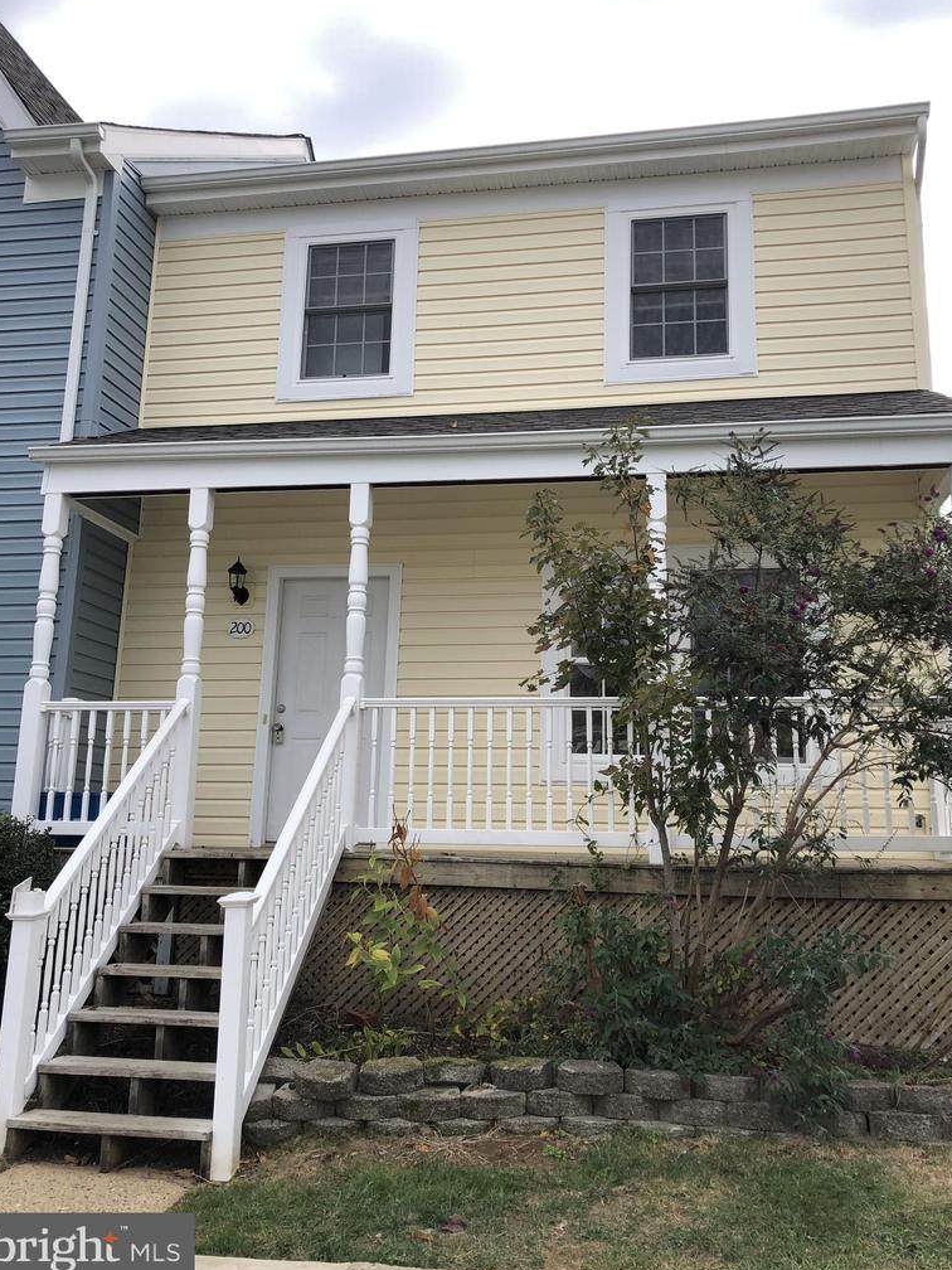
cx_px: 484
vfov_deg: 59.9
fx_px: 1100
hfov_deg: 46.8
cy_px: 605
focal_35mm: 30
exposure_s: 1/842
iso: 20
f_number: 1.8
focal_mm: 3.99
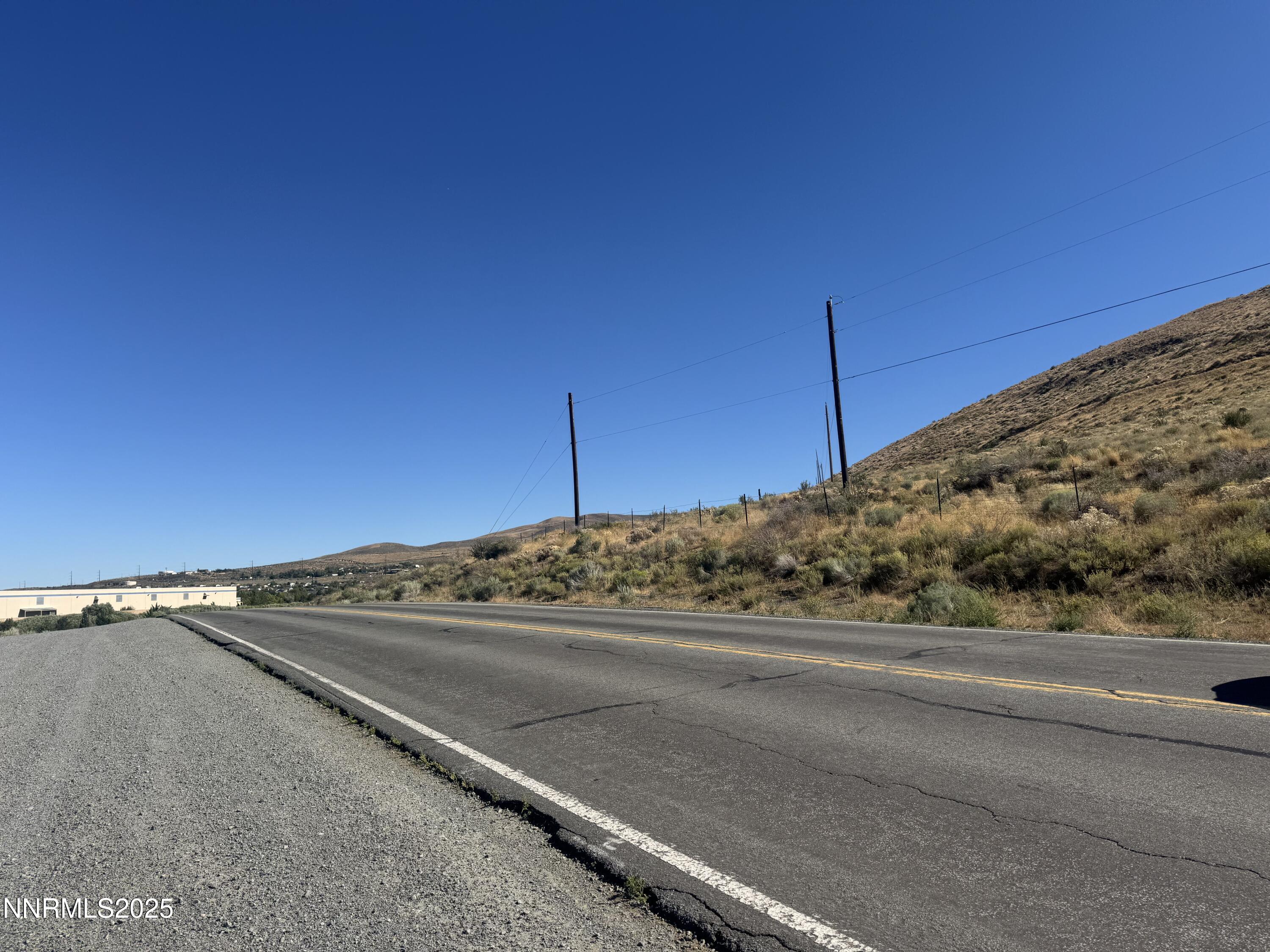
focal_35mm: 24
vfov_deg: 56.8
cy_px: 476
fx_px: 881
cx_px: 635
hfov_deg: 71.6
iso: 80
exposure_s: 1/6410
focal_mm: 6.76
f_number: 1.78
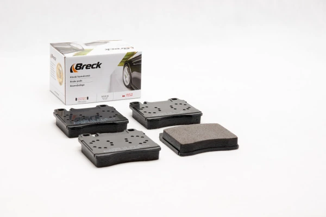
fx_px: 747
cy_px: 108
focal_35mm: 82
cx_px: 163
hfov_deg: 24.6
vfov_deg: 16.6
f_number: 11
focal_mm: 55
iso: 100
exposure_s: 1/200
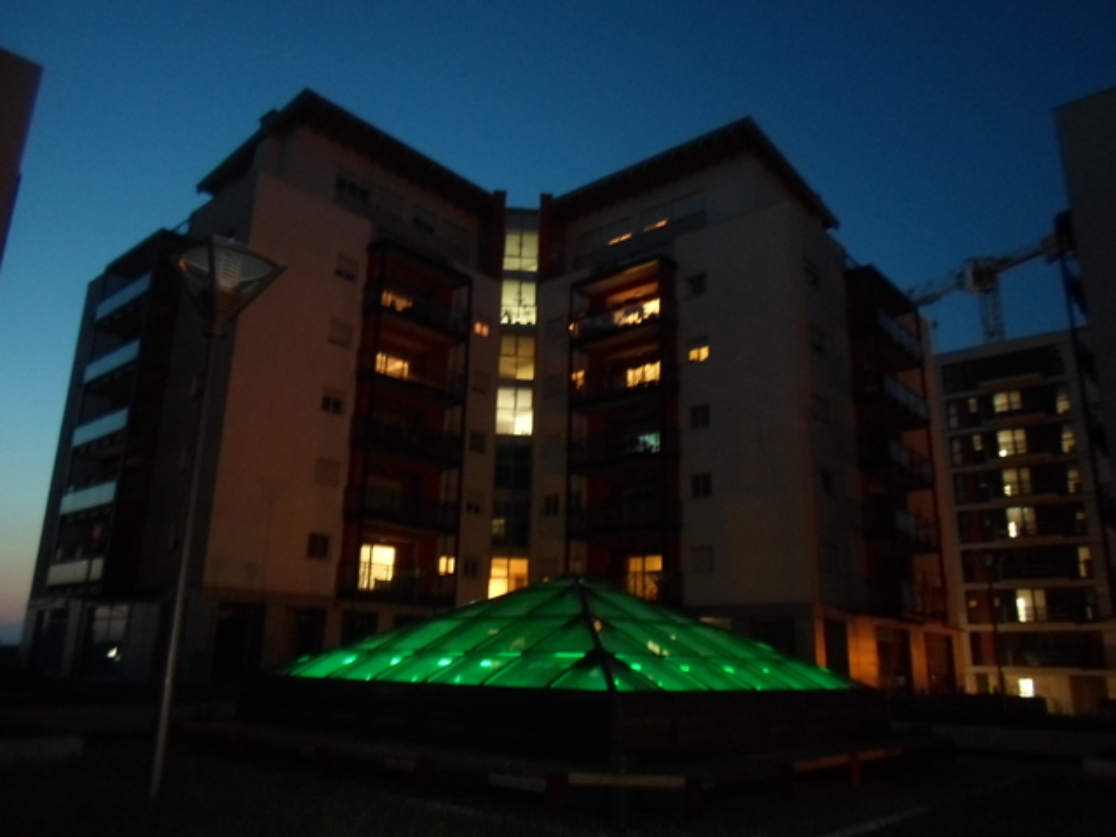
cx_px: 558
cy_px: 418
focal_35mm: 25
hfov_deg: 69.4
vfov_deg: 54.9
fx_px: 806
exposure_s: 1
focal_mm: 4.5
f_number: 2.5
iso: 640
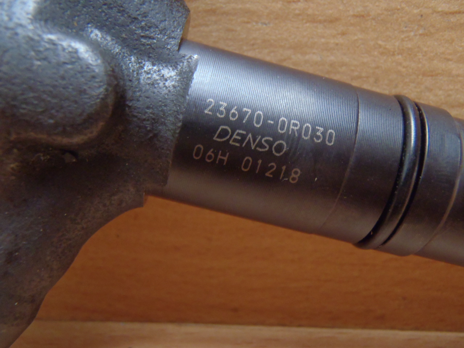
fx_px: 496
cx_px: 232
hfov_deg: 50.1
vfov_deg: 38.7
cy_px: 174
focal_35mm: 37
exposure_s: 1/4
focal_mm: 6.64
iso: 400
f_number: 4.7
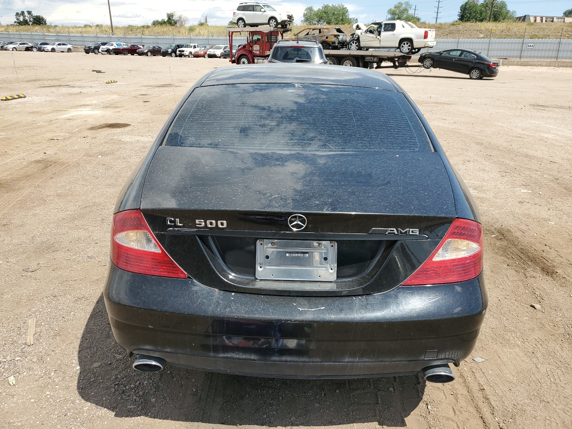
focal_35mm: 26
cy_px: 214
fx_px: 430
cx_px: 286
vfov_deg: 53.1
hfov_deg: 67.3
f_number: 1.5
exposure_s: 1/2500
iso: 50
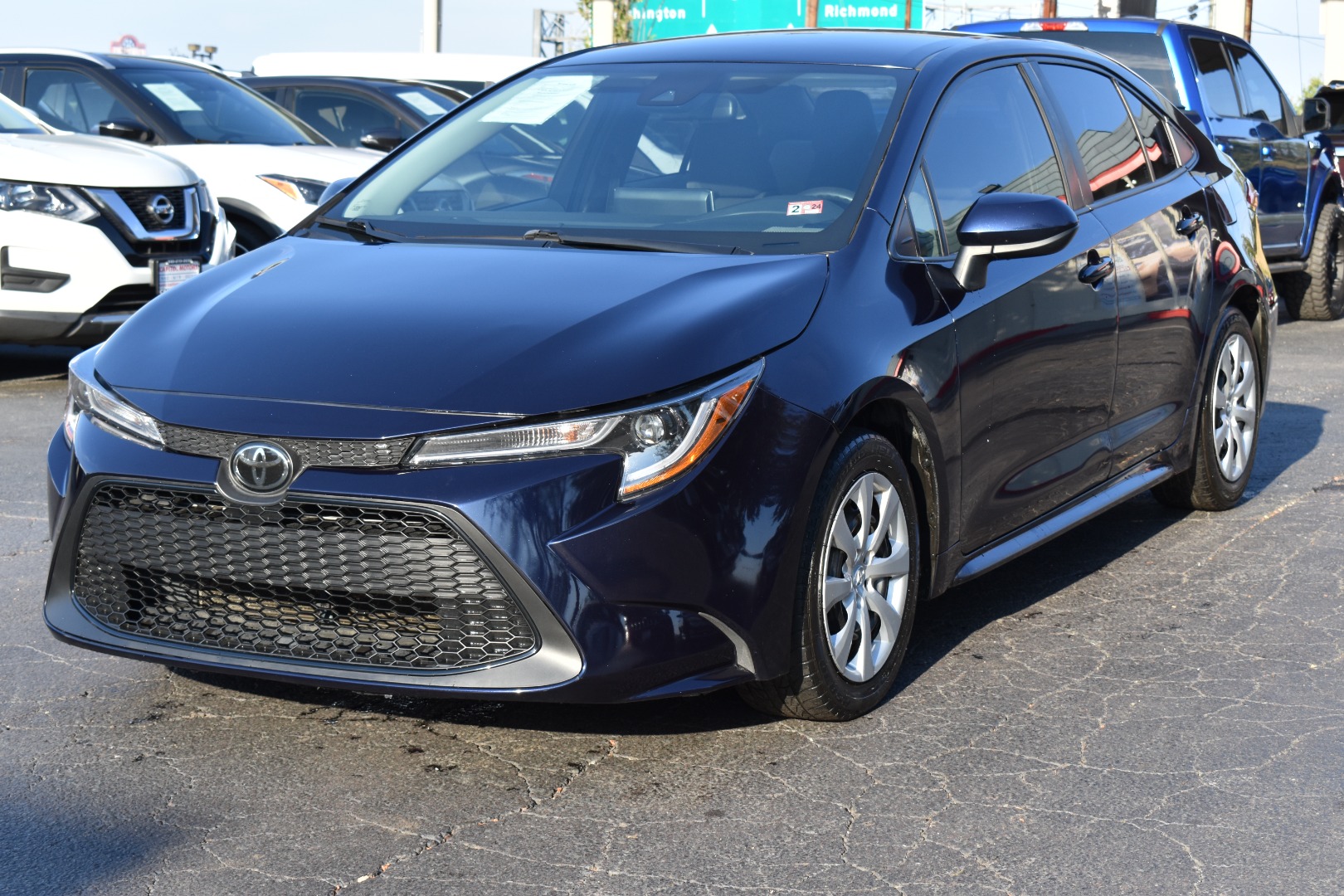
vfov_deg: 18.9
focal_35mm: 72
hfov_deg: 28.1
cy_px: 448
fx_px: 2688
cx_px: 672
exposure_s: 1/250
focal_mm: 48
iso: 250
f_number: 8
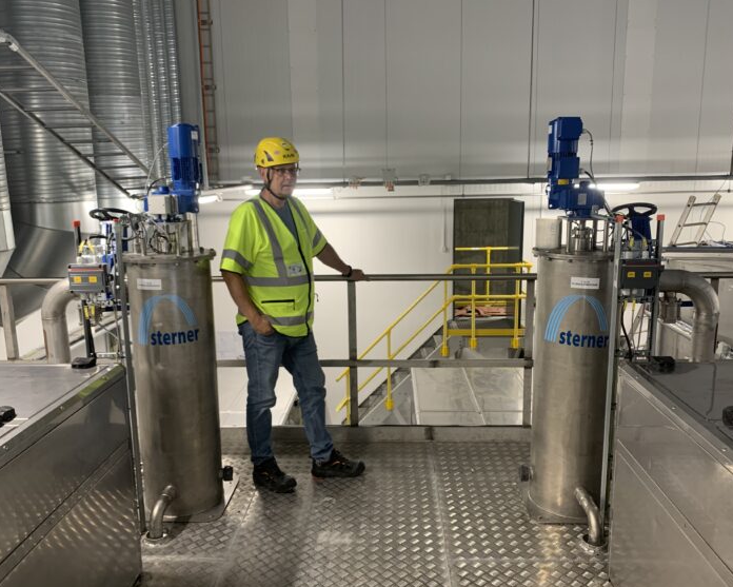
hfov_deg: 62.2
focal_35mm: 28
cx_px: 366
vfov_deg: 51.5
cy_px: 296
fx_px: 608
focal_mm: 4.25
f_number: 1.8
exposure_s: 1/50
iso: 160
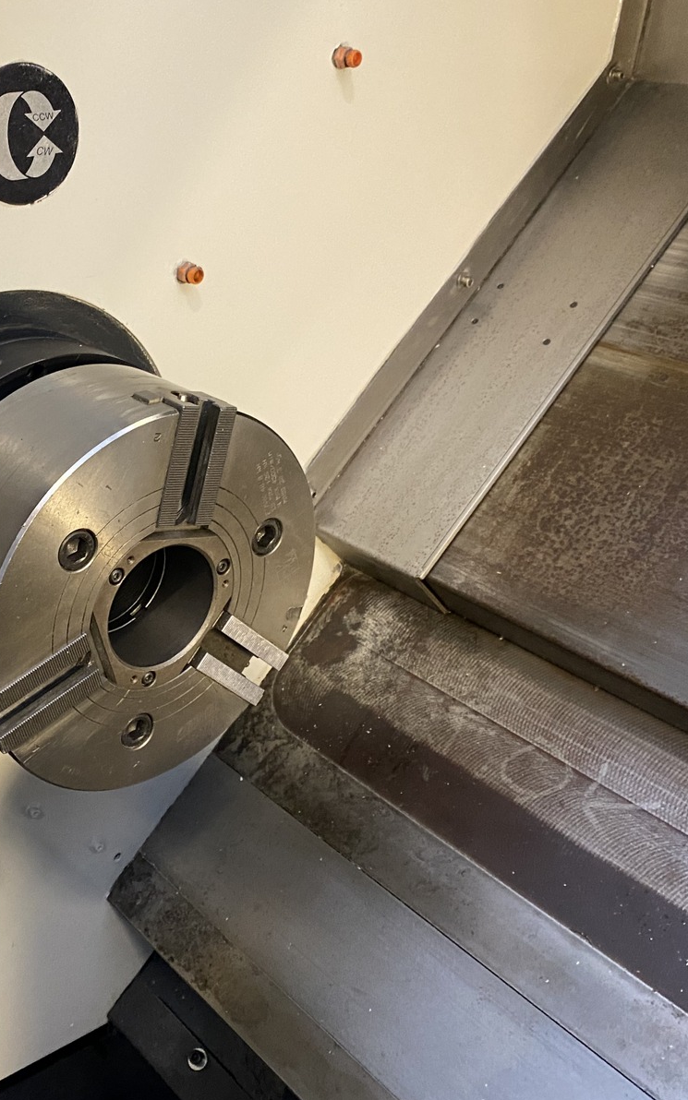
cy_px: 551
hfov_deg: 32.9
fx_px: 1110
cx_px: 90
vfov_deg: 52.7
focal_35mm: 37
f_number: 1.8
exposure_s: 1/33
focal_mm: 4.25
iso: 400
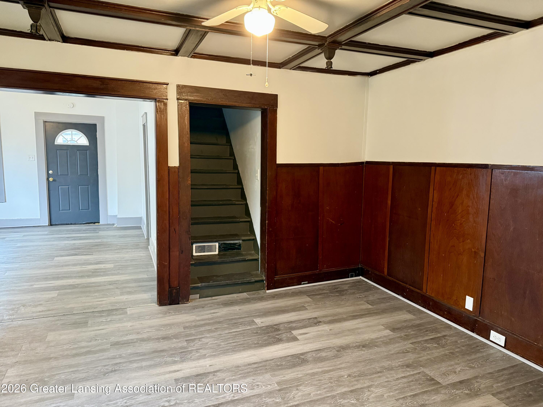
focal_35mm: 24
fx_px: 376
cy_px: 204
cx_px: 272
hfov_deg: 71.6
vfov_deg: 56.8
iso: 640
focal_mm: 6.76
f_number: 1.78
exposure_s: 1/60
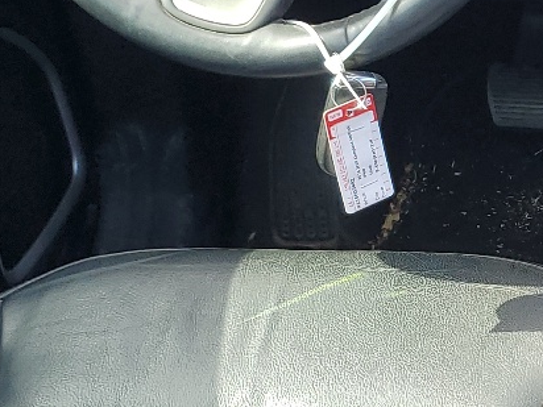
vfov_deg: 14.6
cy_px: 236
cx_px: 758
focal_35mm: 101
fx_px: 1584
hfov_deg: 17.8
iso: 50
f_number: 1.5
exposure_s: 1/312
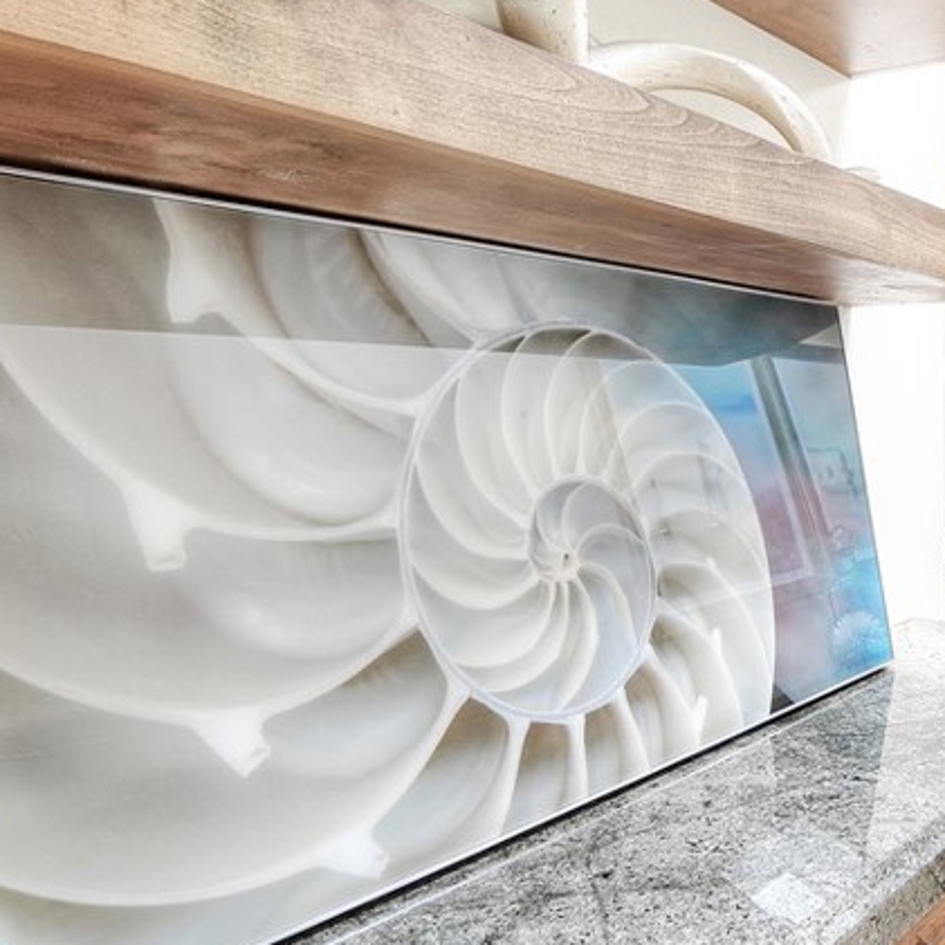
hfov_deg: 47.4
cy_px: 413
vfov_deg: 52.4
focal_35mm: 31
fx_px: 957
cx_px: 844
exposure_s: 1/3.33
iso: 100
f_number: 8
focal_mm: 10
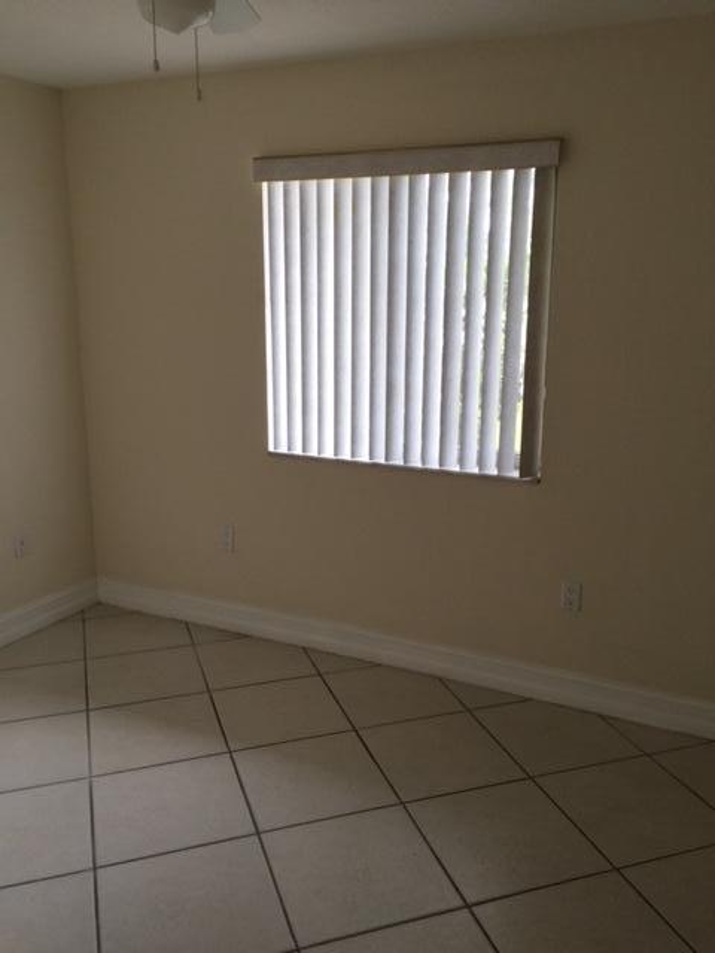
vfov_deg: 61.7
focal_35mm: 29
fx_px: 799
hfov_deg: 48.2
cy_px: 476
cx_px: 358
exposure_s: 1/30
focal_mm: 4.15
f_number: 2.2
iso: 40
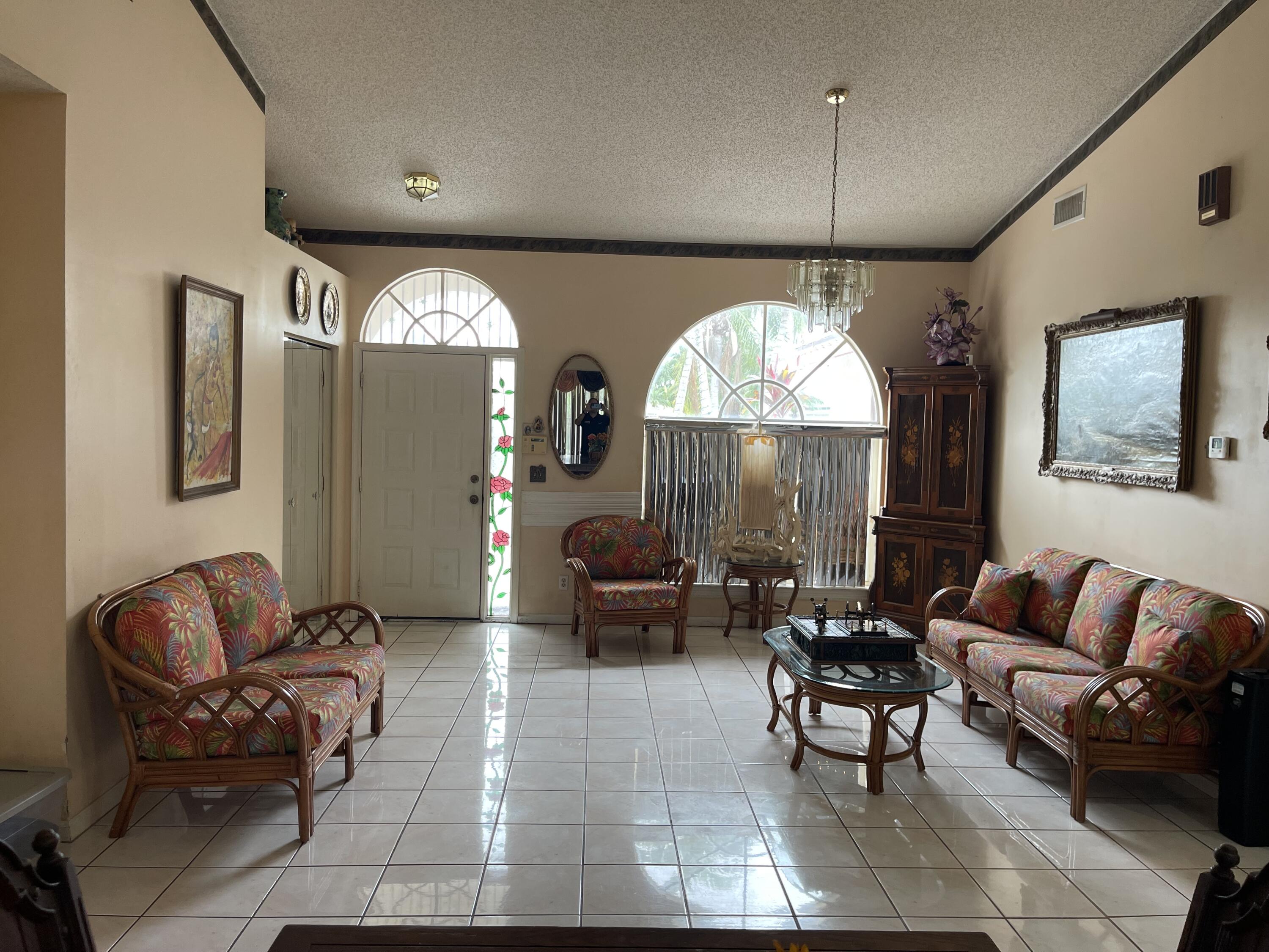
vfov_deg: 54.9
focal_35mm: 25
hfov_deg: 69.4
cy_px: 476
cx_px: 634
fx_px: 916
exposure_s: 1/120
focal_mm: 5.1
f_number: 1.6
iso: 125
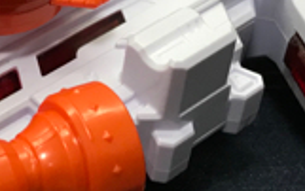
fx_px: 982
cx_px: 78
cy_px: 38
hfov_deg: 17.6
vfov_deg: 11.1
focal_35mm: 118
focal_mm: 3.99
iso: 40
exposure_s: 1/23
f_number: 1.8
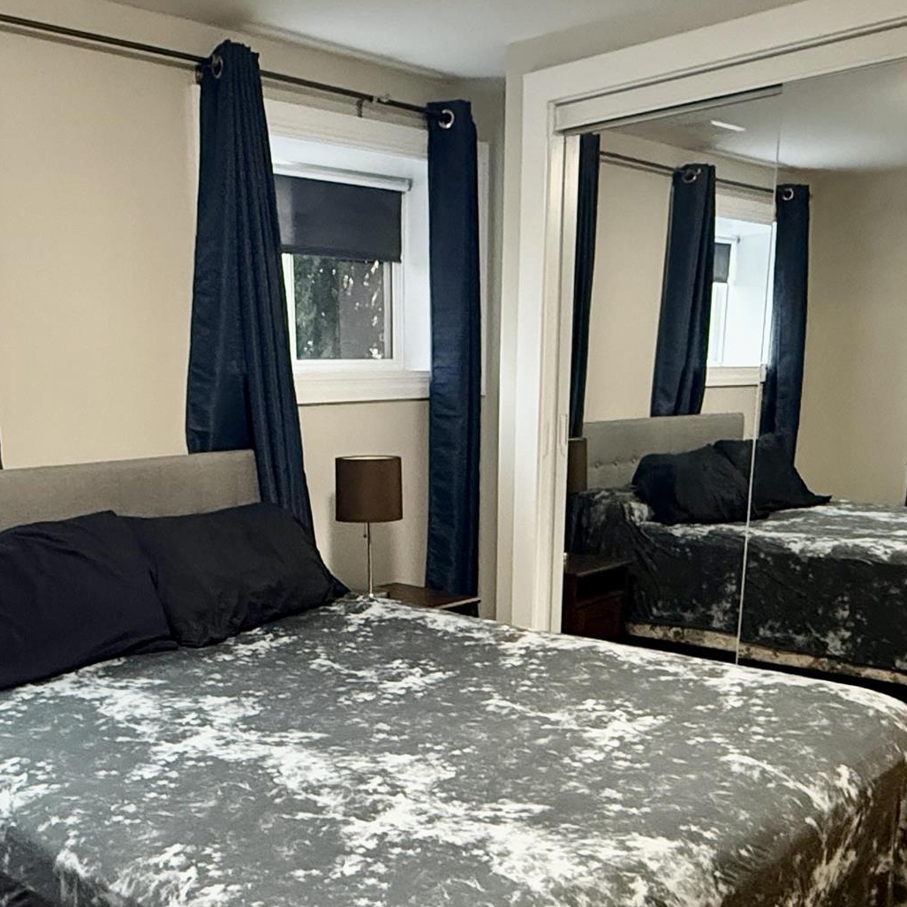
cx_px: 349
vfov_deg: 43.7
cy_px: 661
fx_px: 1097
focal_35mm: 37
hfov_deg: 44.6
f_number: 2.2
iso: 1000
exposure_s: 1/60
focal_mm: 2.22
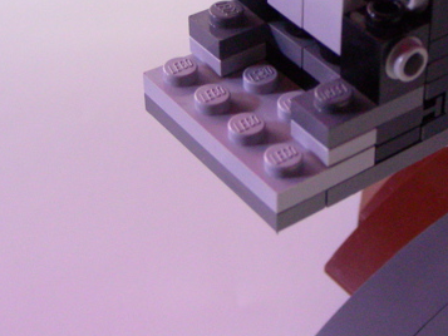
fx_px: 1113
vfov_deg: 17.0
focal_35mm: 86
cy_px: 63
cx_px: 348
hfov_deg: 22.5
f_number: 3.5
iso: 400
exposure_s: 1/36.7
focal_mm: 8
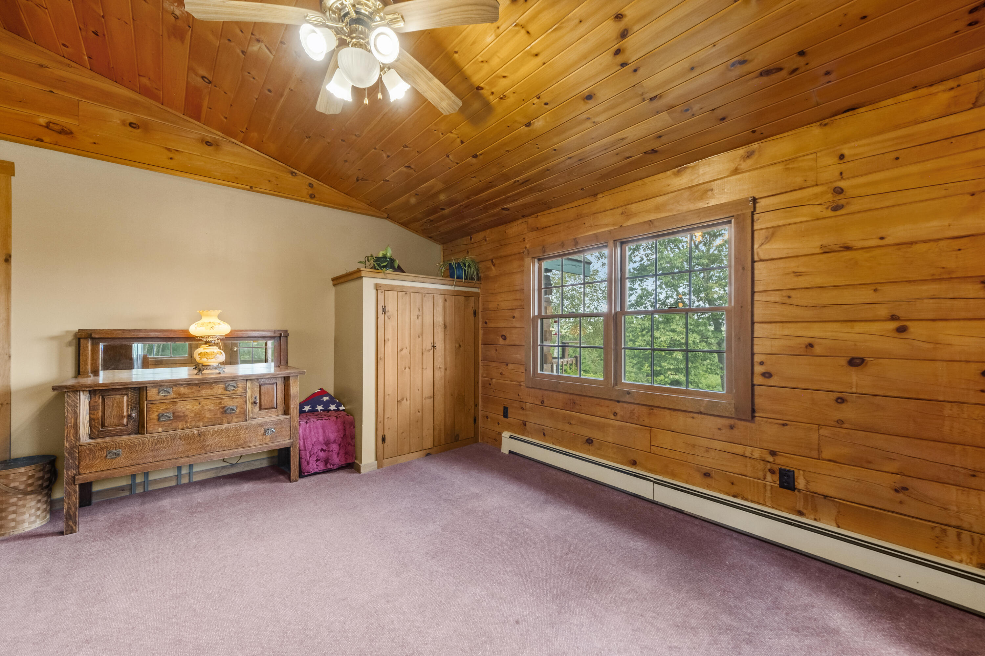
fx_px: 356
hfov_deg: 108.3
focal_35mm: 13
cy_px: 328
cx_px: 492
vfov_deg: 85.4
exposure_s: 1/2.5
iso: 500
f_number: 8
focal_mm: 8.9
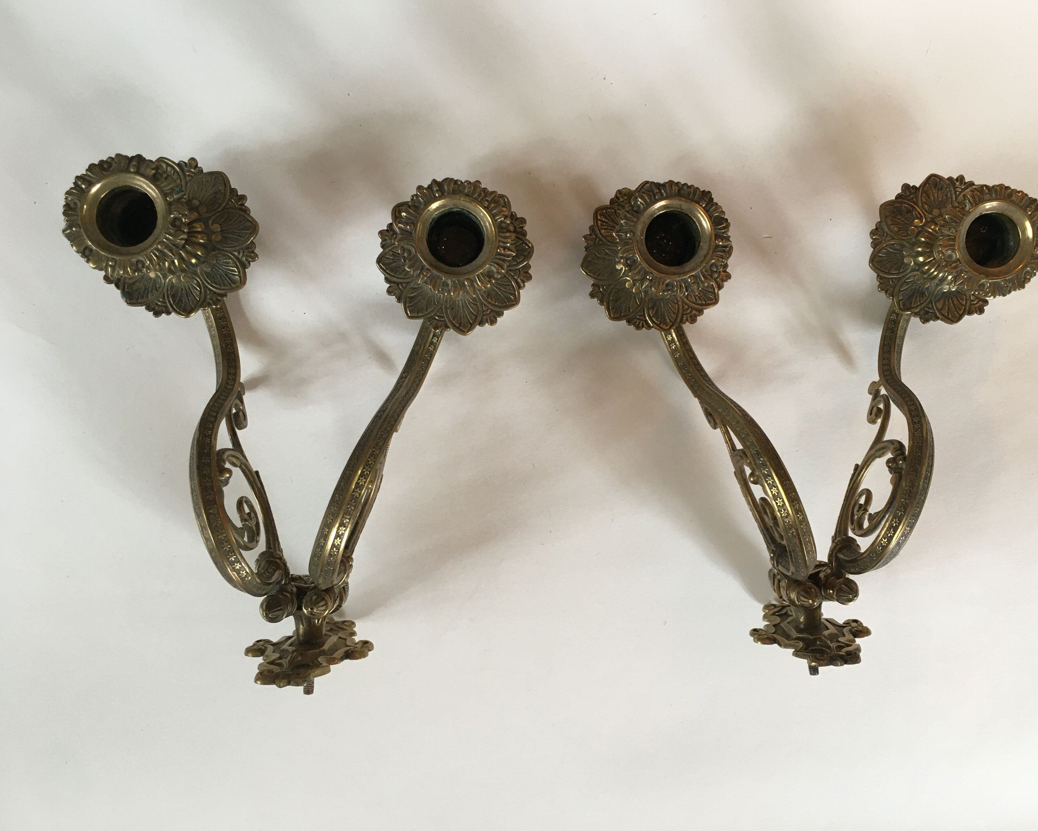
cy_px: 407
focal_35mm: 31
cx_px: 552
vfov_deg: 47.1
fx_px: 952
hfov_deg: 57.1
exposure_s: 1/33
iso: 50
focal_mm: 4.15
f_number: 2.2
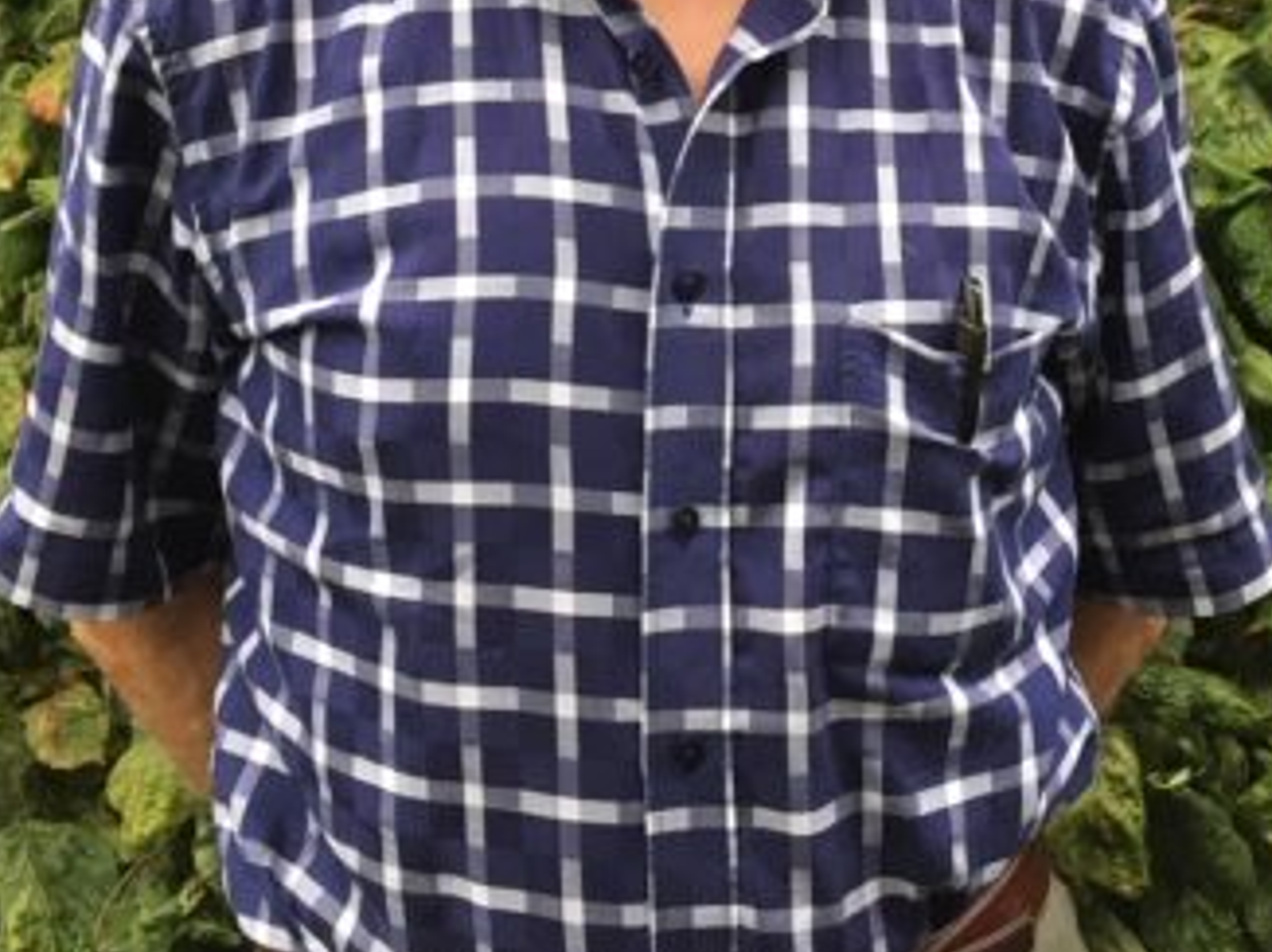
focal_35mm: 62
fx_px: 2277
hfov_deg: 31.0
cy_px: 0
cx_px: 815
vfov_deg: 22.7
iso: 40
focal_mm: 4.15
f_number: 2.2
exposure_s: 1/33
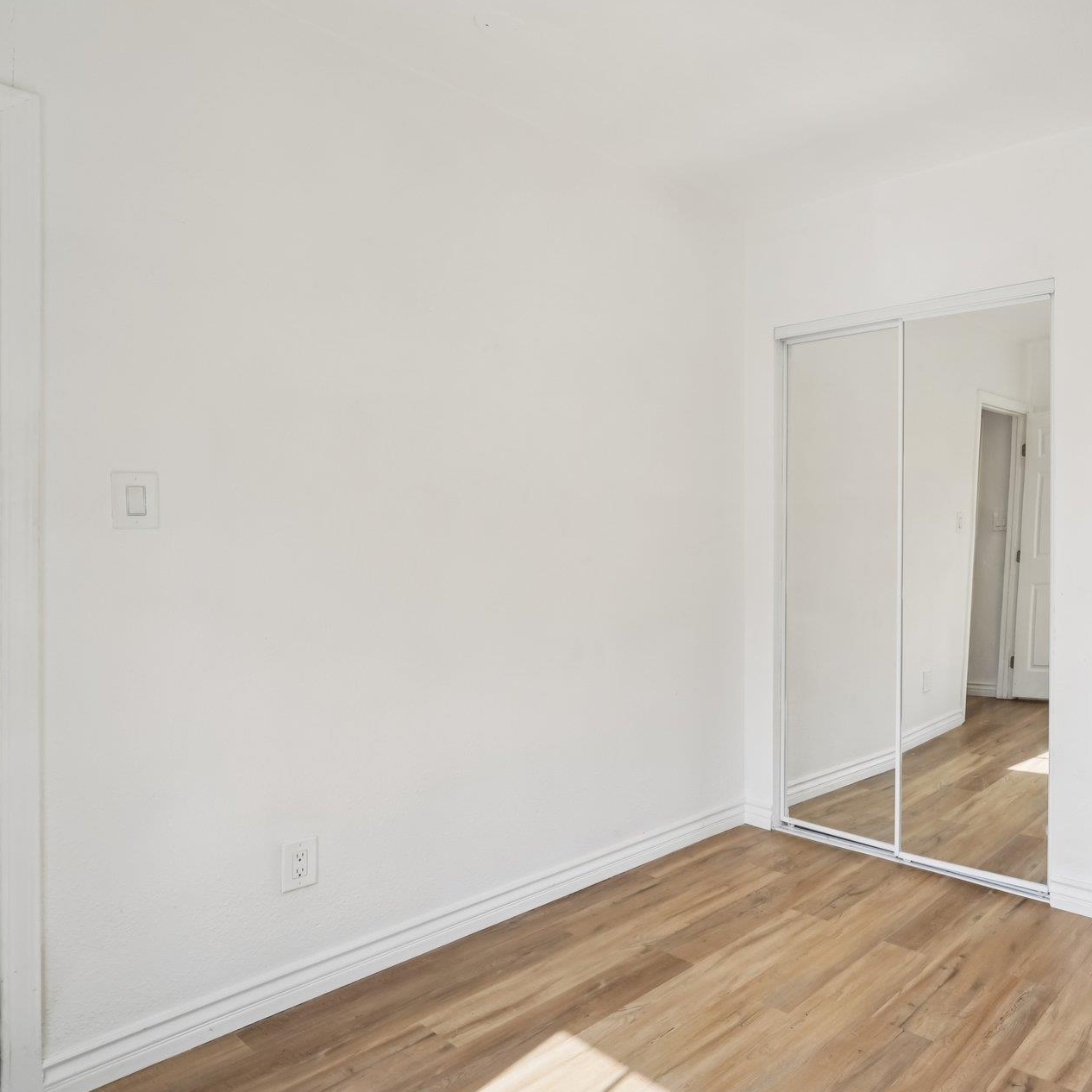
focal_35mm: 22
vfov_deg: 69.6
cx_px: 878
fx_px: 785
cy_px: 551
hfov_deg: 63.4
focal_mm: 16
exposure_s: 1/100
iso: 400
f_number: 8
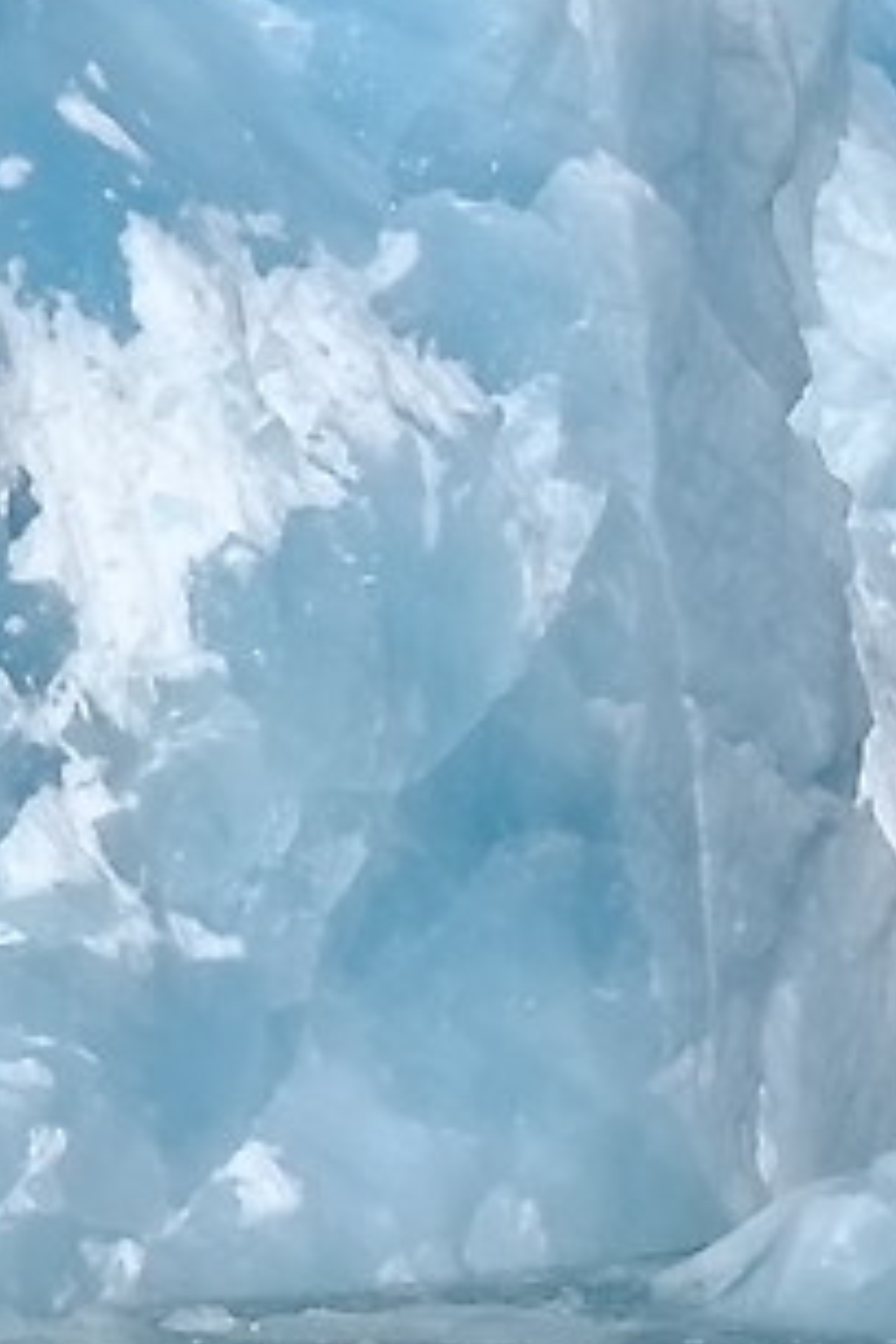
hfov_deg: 2.3
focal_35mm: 588
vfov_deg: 3.5
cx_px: 154
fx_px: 21950
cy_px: 40
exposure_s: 1/420
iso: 200
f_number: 13
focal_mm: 50
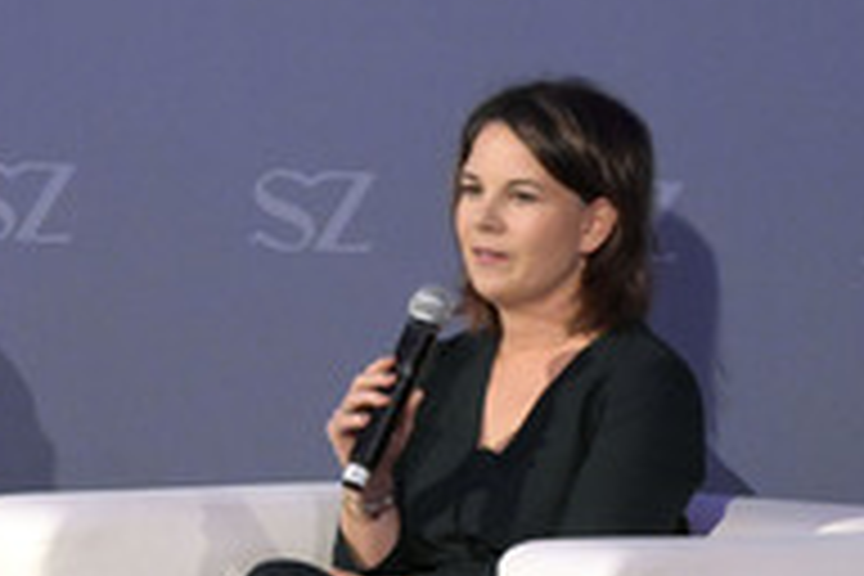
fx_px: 15215
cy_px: 531
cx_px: -97
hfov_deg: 3.2
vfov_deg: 2.2
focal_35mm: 634
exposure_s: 1/400
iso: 12800
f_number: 5.6
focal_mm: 270
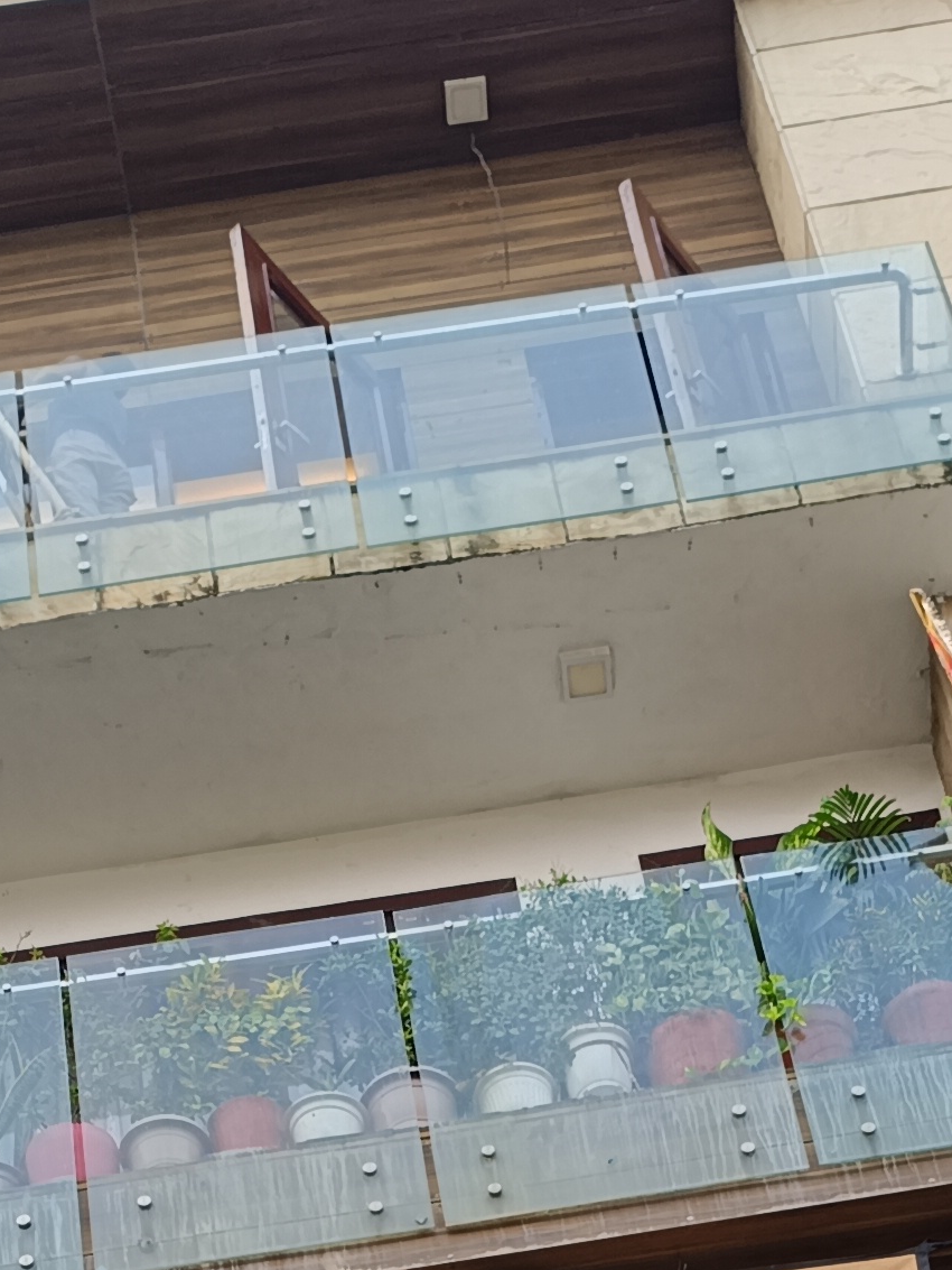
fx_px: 3446
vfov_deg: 18.6
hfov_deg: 15.7
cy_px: 1883
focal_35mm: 94
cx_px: 640
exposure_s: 1/127
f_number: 1.5
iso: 51
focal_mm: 4.94
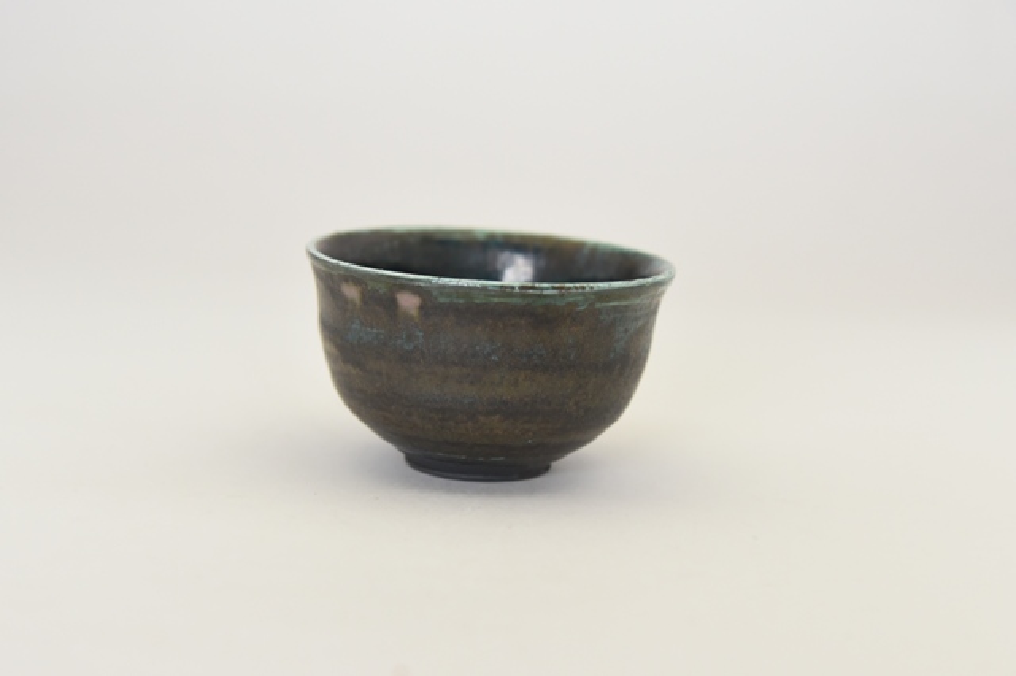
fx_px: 1974
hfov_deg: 28.9
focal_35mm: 70
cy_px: 338
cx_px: 508
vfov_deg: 19.4
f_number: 4.5
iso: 1600
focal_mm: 70
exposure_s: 1/320
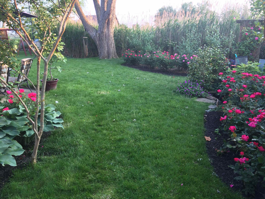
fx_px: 222
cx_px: 132
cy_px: 100
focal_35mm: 29
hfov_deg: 61.7
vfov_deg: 48.2
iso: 32
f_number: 2.2
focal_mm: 4.15
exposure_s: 1/40
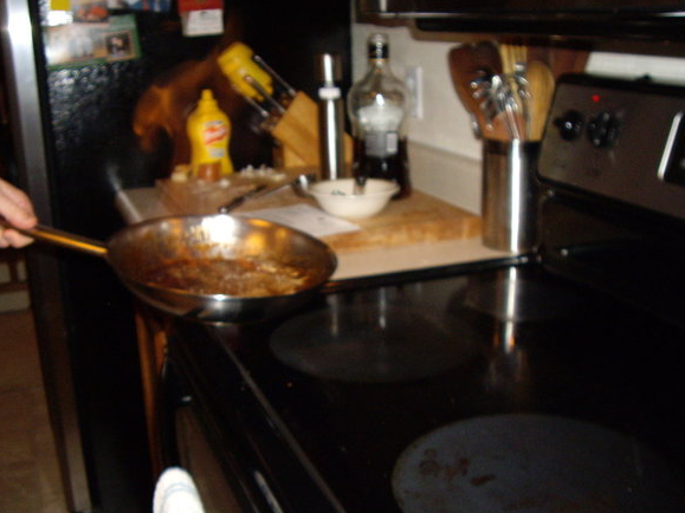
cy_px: 280
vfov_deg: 34.3
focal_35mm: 42
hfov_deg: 44.7
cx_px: 310
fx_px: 831
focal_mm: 6.2
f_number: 2.7
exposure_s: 1/40
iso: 200
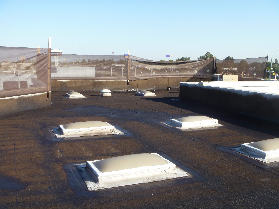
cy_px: 104
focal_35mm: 35
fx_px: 282
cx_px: 140
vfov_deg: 40.7
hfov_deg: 52.6
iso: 80
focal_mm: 6.3
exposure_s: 1/200
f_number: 4.5
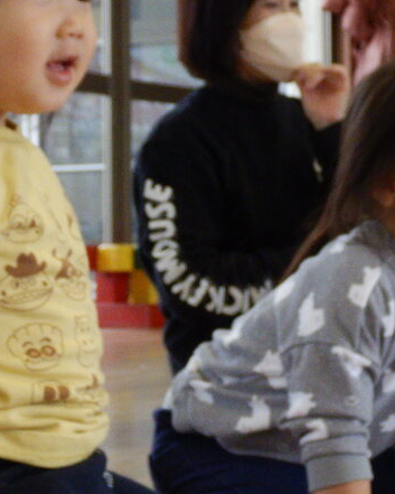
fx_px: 1680
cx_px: 403
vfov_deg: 16.7
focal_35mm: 115
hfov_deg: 13.2
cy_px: 183
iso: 200
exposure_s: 1/30
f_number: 4.3
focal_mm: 9.2
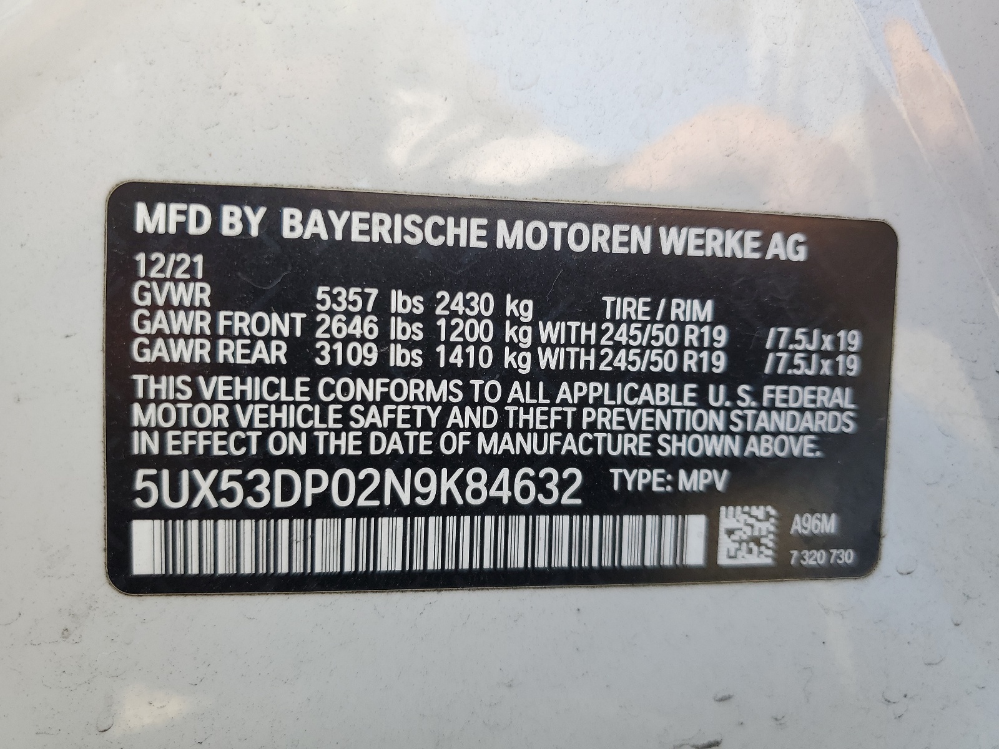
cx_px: 500
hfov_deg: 67.3
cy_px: 374
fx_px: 750
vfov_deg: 53.1
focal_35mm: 26
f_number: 1.5
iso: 50
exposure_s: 1/175
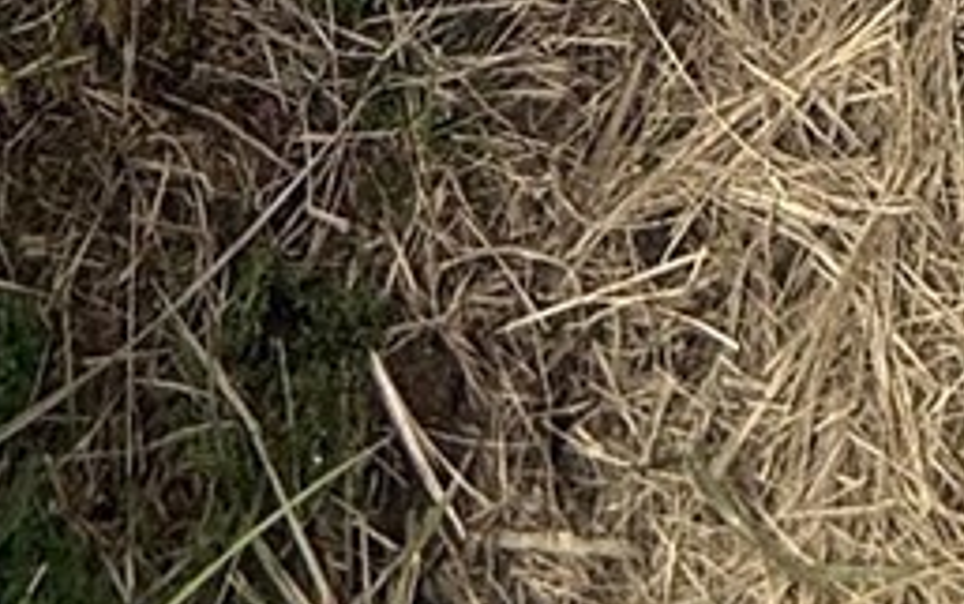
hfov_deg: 24.8
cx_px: 641
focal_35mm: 83
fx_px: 2182
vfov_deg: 7.4
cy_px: -2045
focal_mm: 2.22
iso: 50
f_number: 2.2
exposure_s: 1/1848
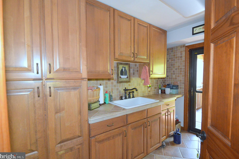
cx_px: 125
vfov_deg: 73.7
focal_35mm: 16
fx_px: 106
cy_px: 77
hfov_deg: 96.7
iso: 2500
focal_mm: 10
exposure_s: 1/60
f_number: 3.5
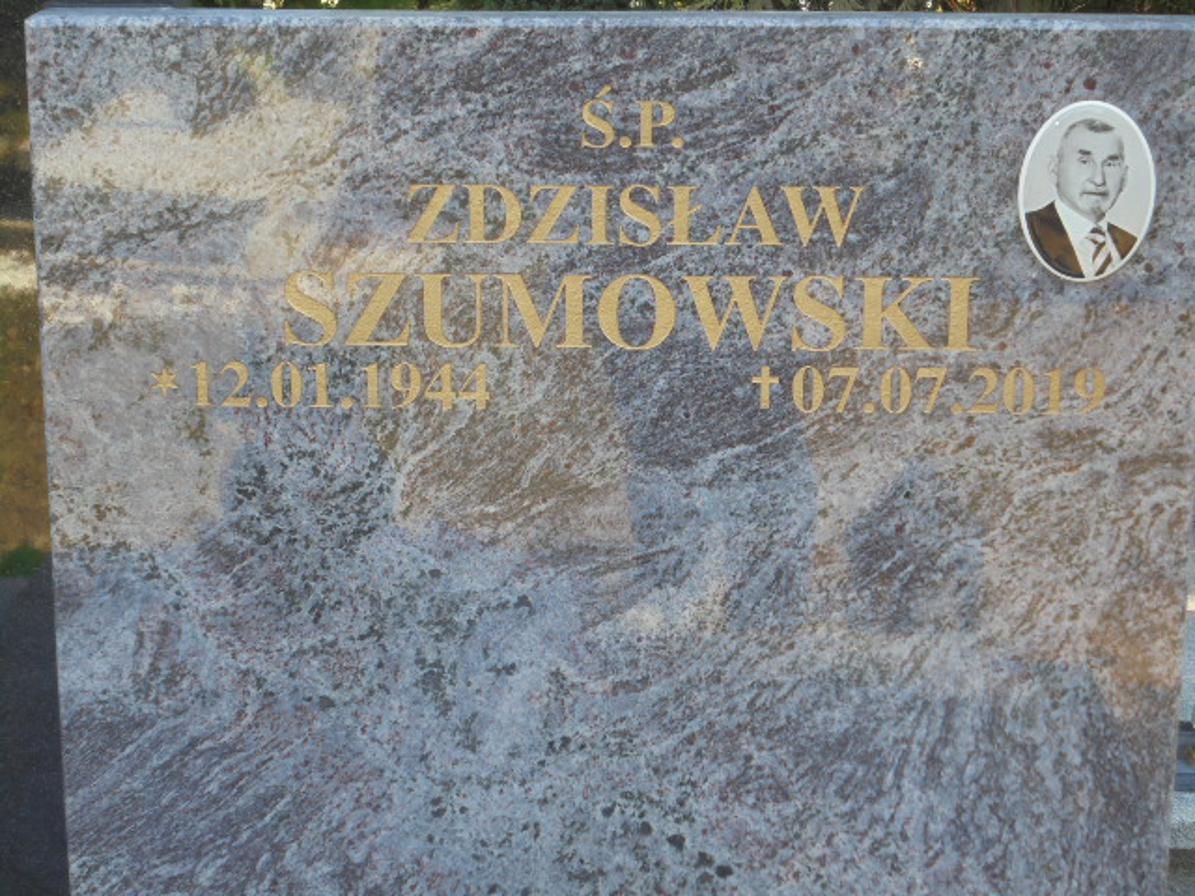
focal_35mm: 73
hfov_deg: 26.7
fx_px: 2520
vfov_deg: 20.2
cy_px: 448
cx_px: 598
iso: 100
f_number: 6.1
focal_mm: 13.1
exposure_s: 1/50
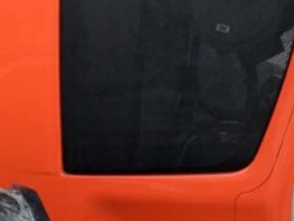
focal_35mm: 129
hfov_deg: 14.9
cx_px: -38
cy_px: 434
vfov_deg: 10.6
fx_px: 1097
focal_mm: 3
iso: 16
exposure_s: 1/150
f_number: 1.8
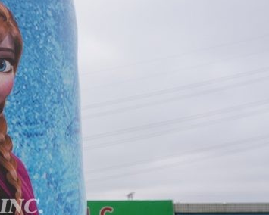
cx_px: -94
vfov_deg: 22.5
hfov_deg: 24.8
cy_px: 221
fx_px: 517
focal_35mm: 65
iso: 100
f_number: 6.3
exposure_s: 1/100
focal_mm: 16
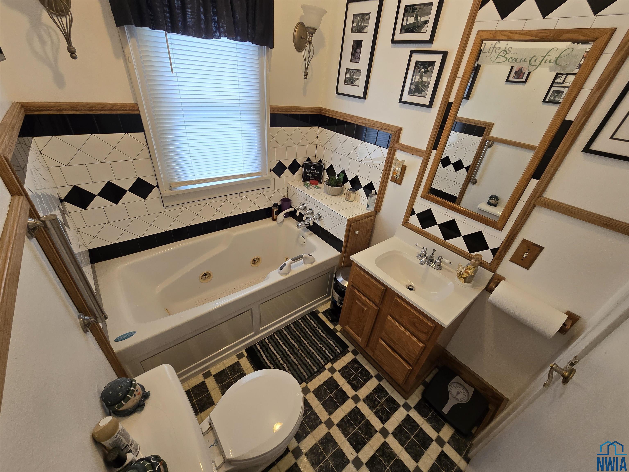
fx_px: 236
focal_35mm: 13
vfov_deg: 89.9
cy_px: 236
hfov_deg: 106.2
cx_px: 314
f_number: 2.2
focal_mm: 2.2
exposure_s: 1/60
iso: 125
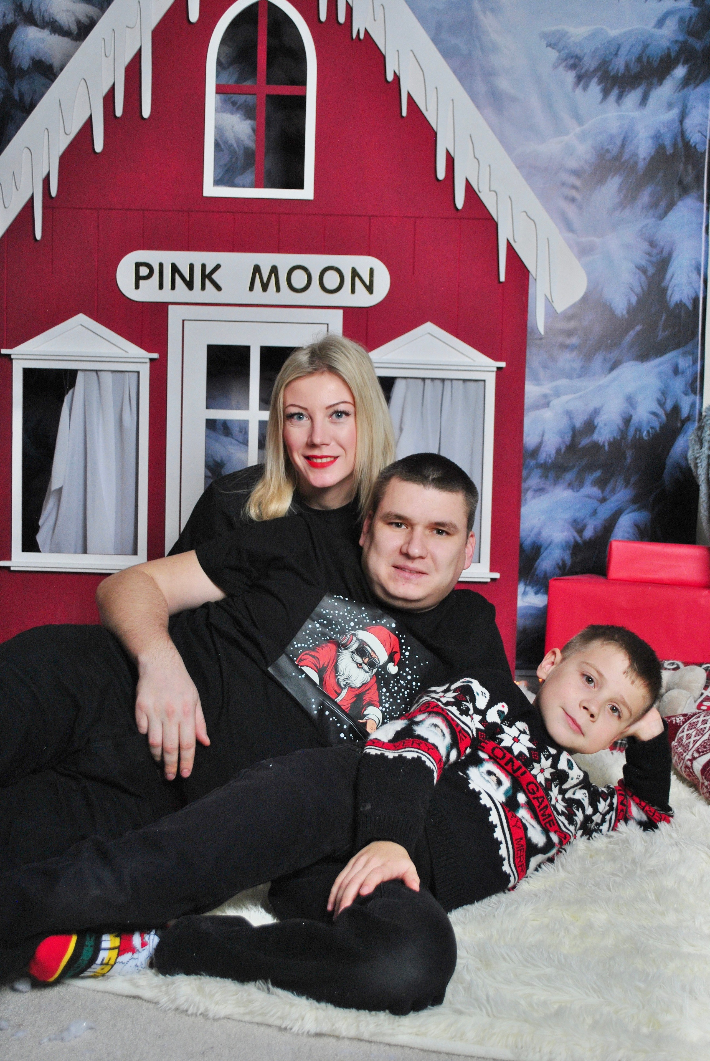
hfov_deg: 29.9
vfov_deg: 43.6
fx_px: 1327
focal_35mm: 45
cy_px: 530
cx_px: 355
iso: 400
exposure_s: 1/160
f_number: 4.5
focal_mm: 30
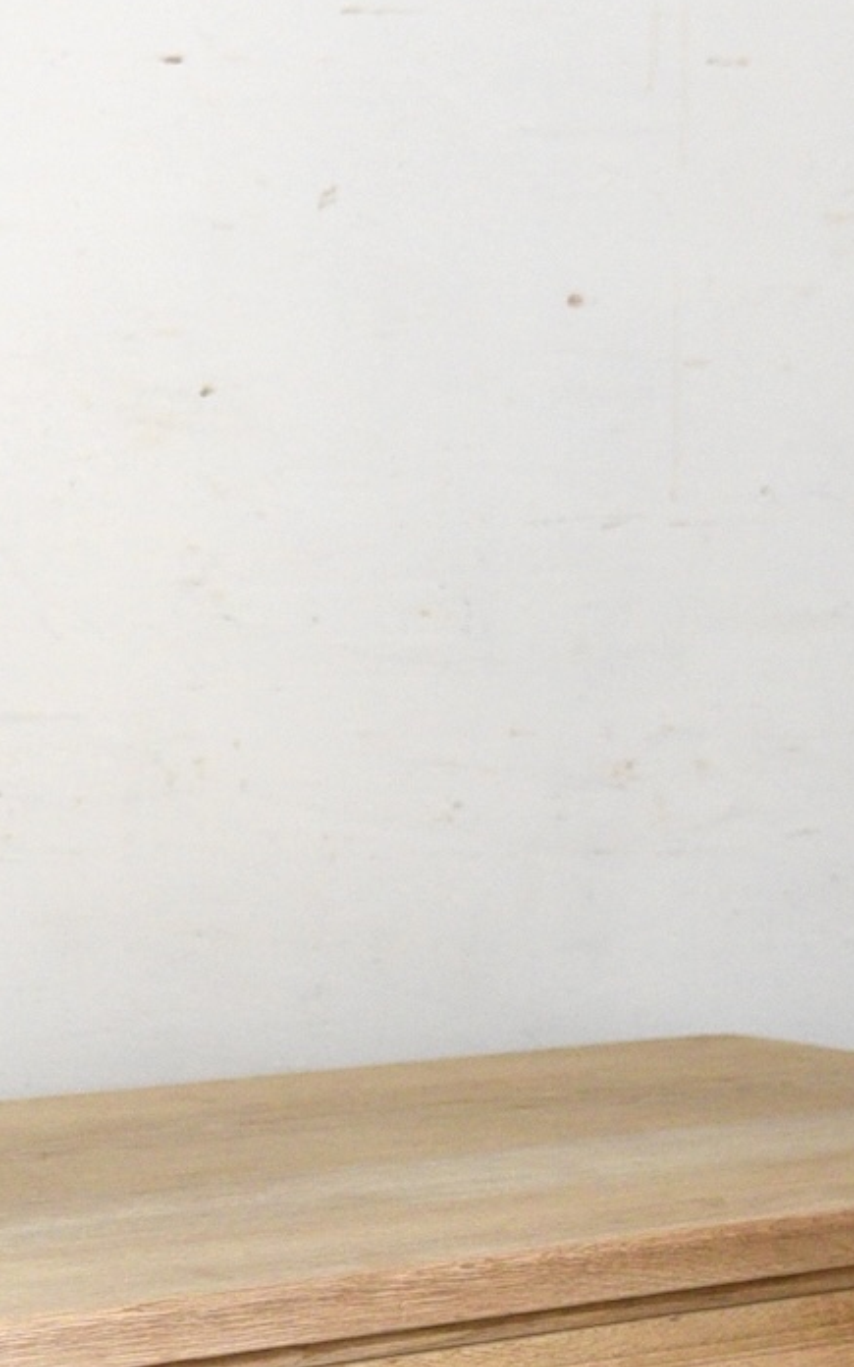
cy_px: 1117
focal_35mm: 120
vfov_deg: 17.2
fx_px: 4469
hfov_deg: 10.9
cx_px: 375
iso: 3200
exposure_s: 1/40
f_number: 4
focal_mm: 38
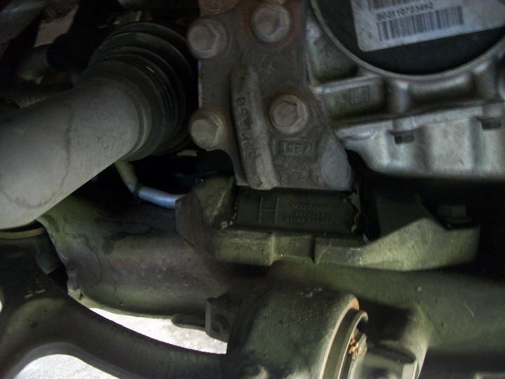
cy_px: 190
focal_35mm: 32
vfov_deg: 44.2
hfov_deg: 56.8
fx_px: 467
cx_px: 252
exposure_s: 1/8
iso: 250
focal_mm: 5.7
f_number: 2.9
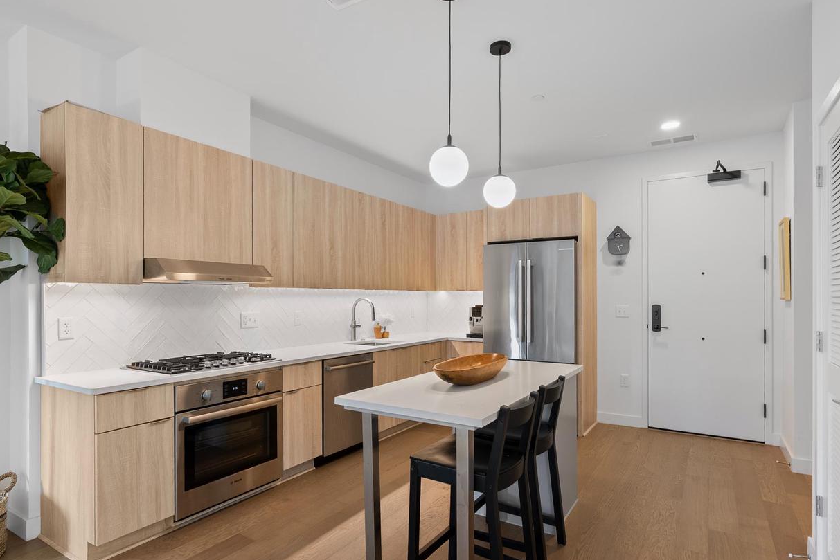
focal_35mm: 19
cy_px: 308
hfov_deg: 86.9
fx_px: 443
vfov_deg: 64.4
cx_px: 404
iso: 800
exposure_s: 1/3
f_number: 8
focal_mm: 16
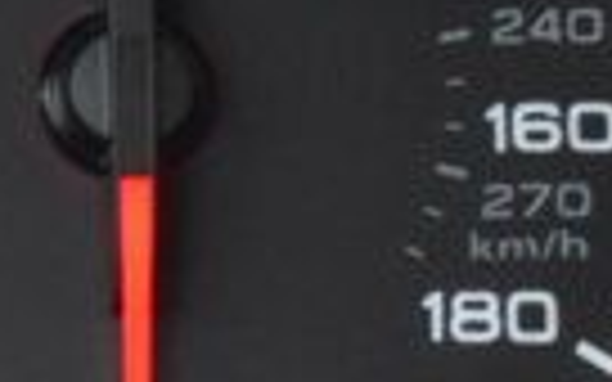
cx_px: -850
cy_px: 126
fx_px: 4400
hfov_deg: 7.4
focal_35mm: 264
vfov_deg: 5.0
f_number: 6.3
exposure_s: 1/15
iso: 1600
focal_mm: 23
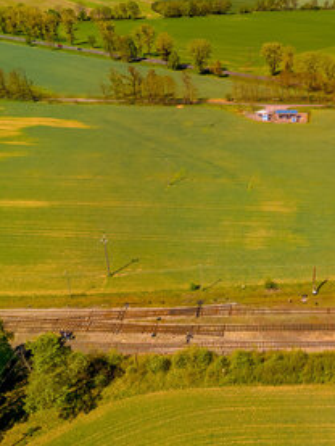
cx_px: 285
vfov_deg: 47.7
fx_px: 503
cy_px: 190
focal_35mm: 39
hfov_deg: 35.2
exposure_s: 1/1600
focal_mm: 6.72
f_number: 1.7
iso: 100
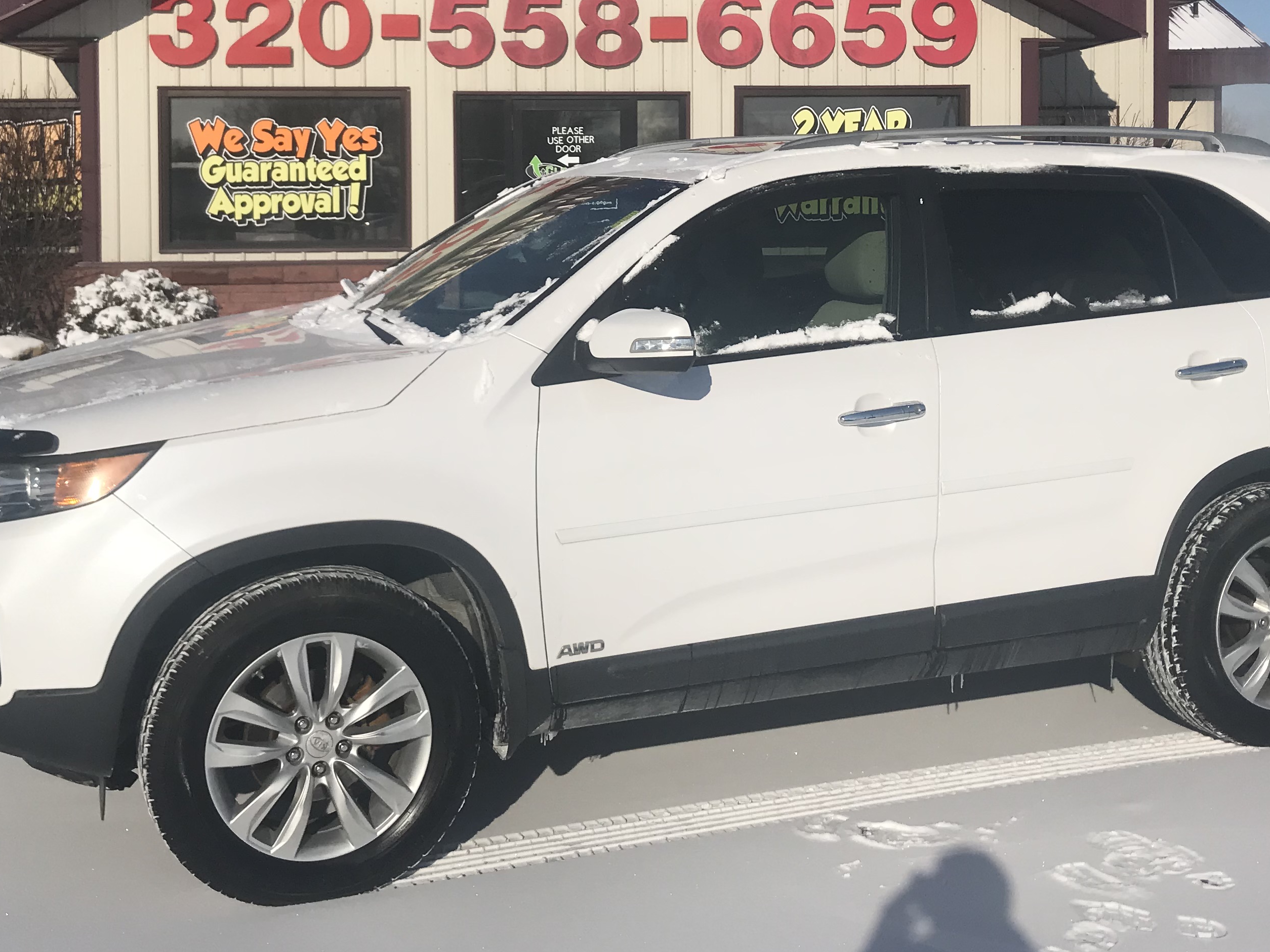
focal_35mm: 45
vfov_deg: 31.6
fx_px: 1651
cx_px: 627
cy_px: 246
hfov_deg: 42.1
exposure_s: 1/6849
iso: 20
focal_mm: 3.99
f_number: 1.8
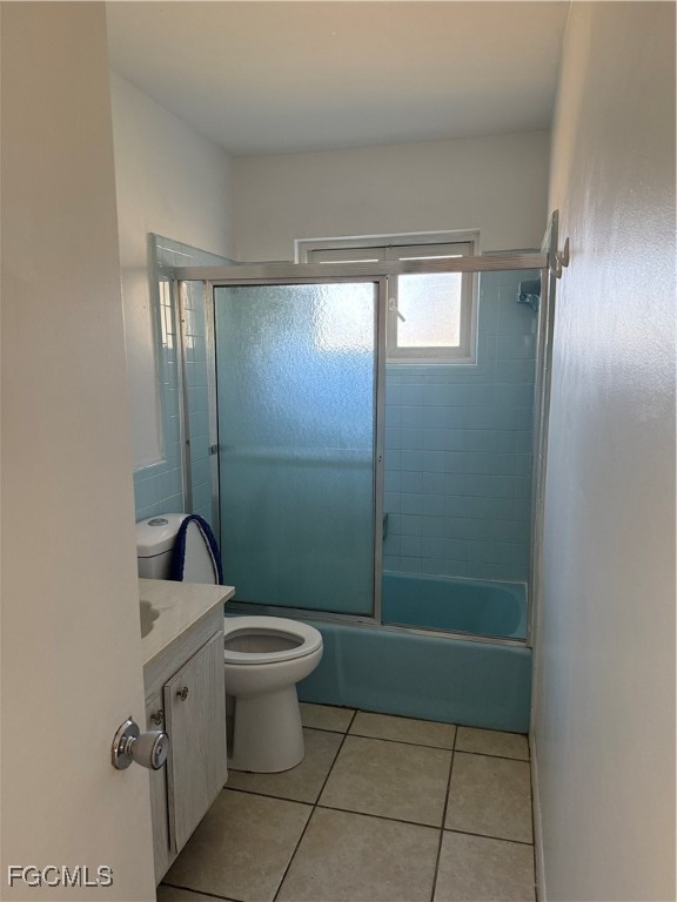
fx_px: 626
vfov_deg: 71.6
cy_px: 451
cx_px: 338
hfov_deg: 56.8
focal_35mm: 24
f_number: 1.78
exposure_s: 1/120
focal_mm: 6.76
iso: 400
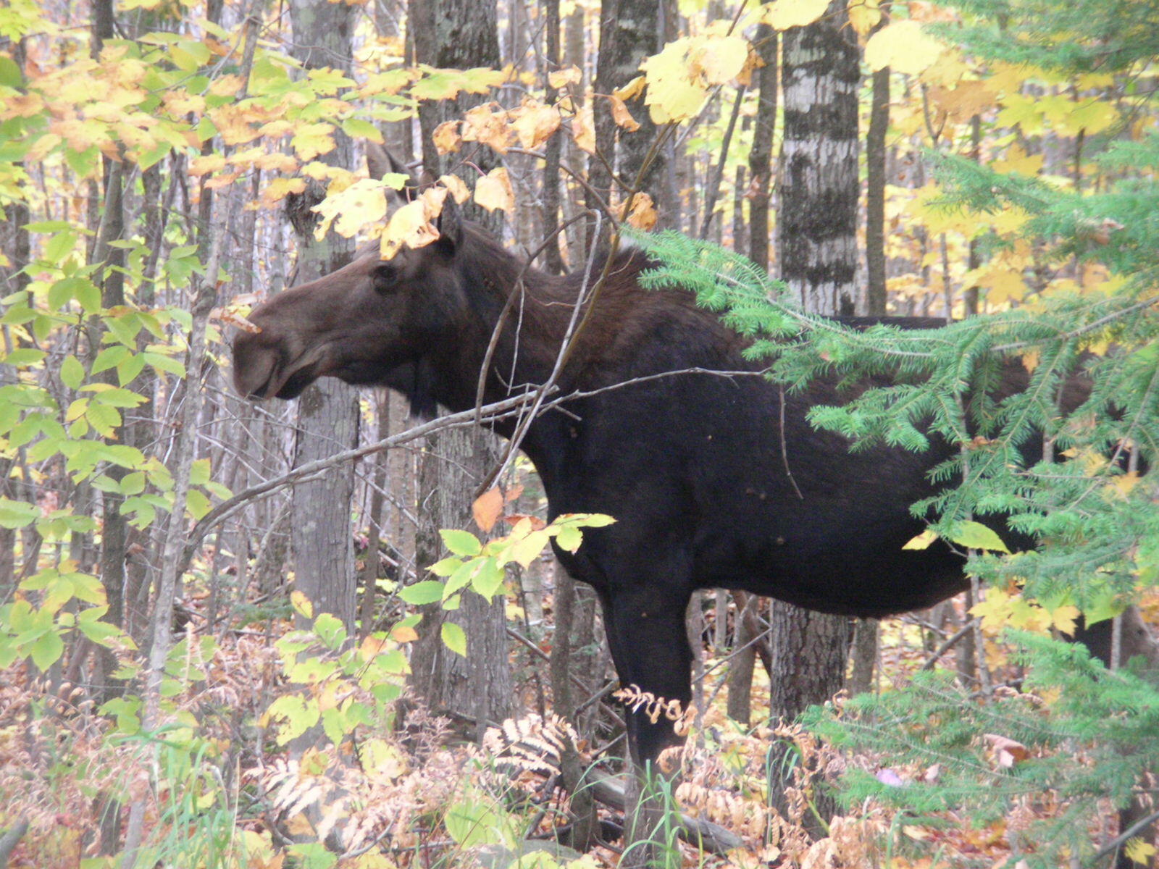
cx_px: 580
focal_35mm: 235
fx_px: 7868
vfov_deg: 6.3
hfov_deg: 8.4
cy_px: 434
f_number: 4.1
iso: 200
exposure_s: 1/44
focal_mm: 38.8
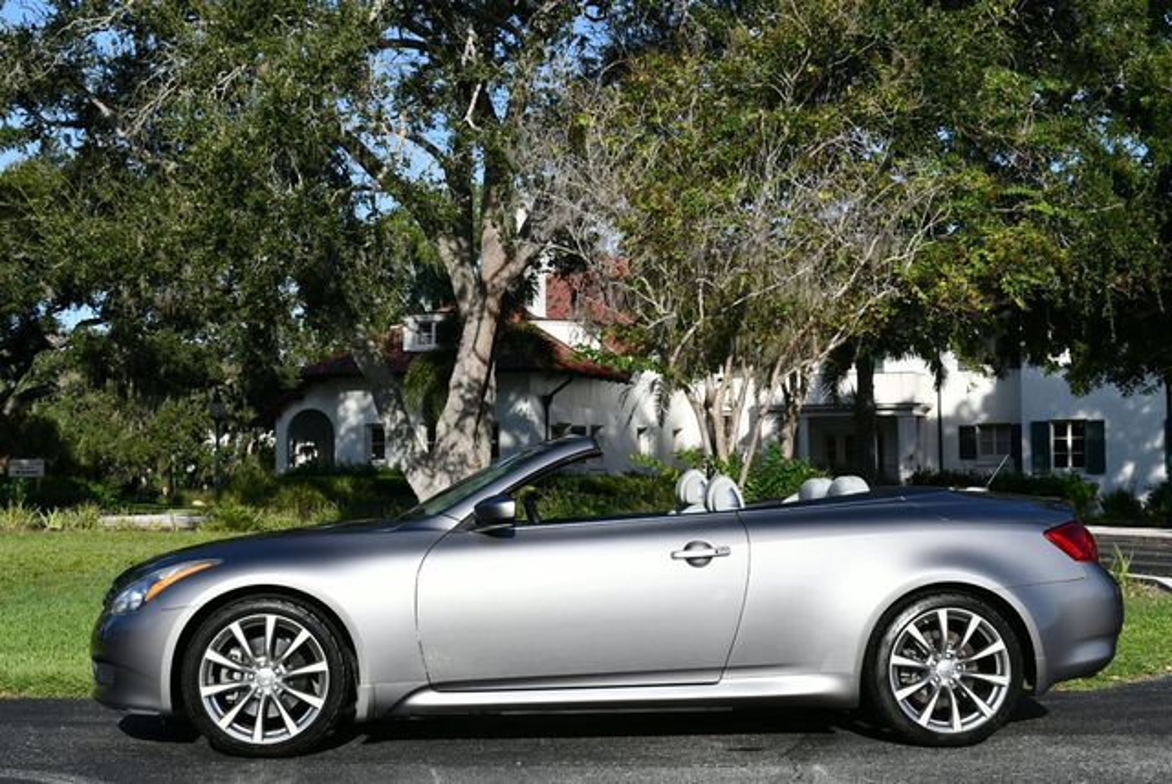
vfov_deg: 25.1
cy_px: 392
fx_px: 1760
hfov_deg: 36.8
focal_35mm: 54
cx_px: 586
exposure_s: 1/320
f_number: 9
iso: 100
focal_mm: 27
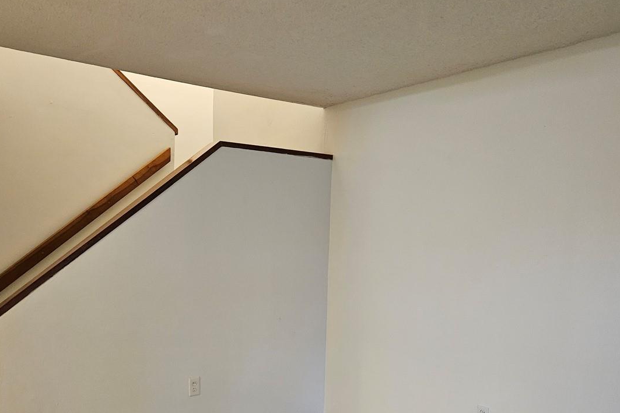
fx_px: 620
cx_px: 268
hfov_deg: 53.0
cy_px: 296
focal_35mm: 36
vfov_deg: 36.2
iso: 1000
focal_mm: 5.4
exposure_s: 1/120
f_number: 1.8
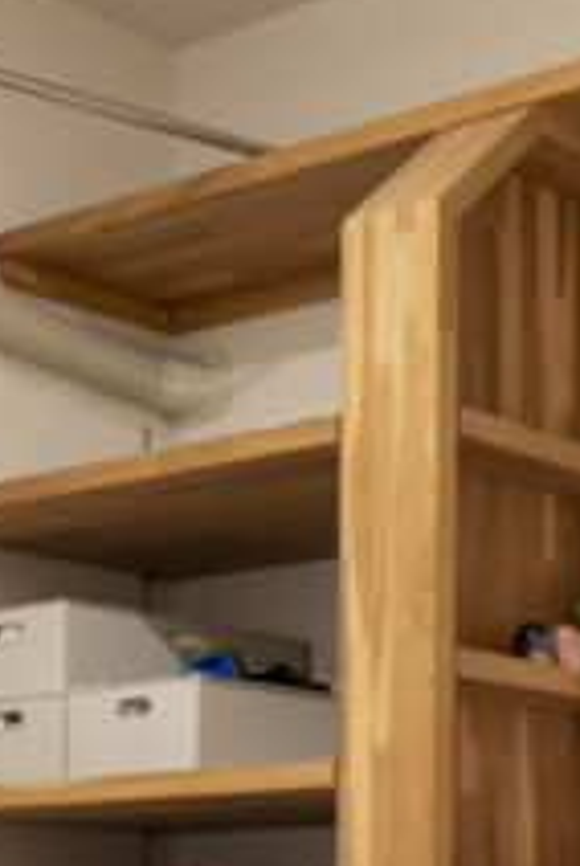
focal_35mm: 87
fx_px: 2096
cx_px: 845
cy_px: 952
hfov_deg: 14.8
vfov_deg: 22.1
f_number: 8
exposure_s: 1/1.67
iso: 200
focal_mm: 18
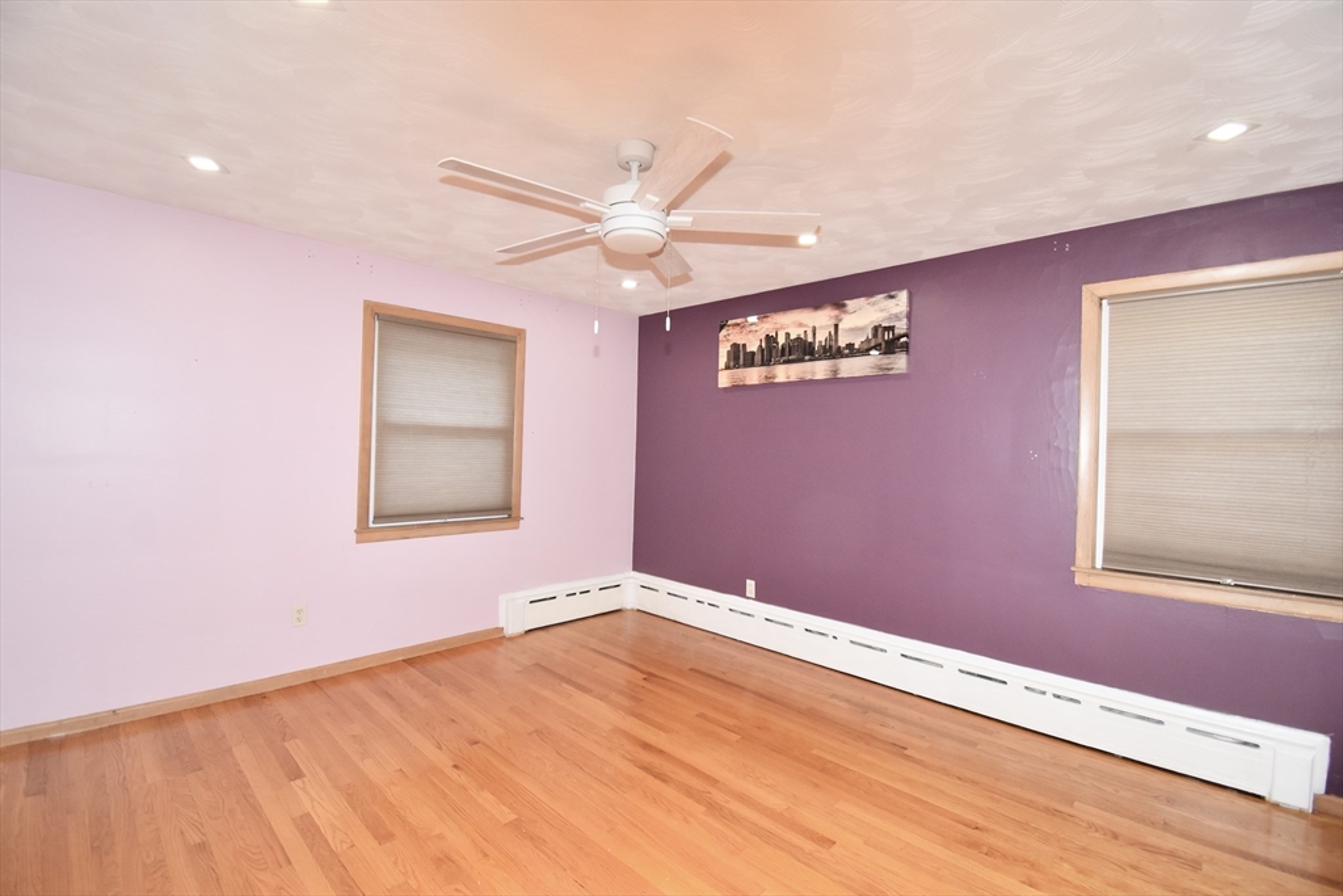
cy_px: 448
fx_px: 560
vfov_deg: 77.3
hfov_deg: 100.4
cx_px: 672
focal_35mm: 15
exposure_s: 1/125
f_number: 4.5
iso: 800
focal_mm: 10
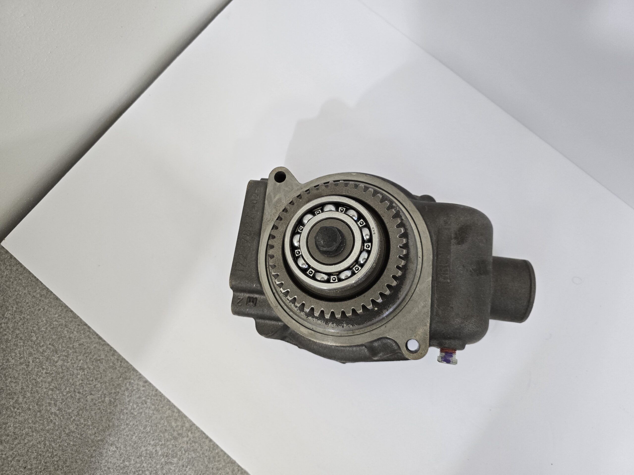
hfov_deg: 73.9
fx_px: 421
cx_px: 317
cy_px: 238
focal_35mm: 23
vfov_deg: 58.9
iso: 250
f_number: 1.7
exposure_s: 1/120
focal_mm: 6.3
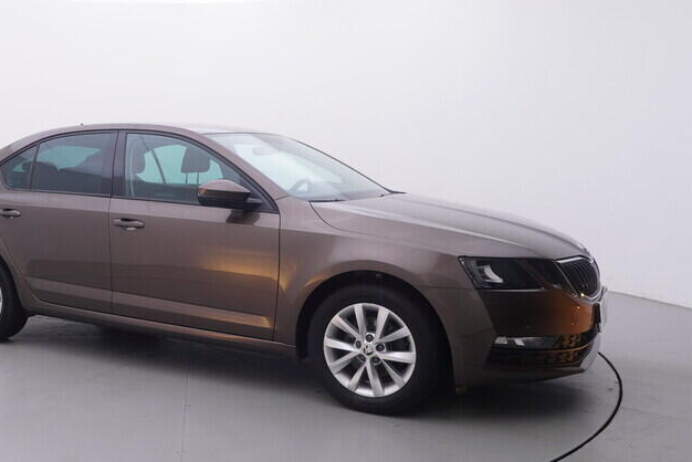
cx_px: 190
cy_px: 243
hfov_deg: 50.4
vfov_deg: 36.1
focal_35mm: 37
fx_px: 708
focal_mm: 15
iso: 200
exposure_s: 1/80
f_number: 5
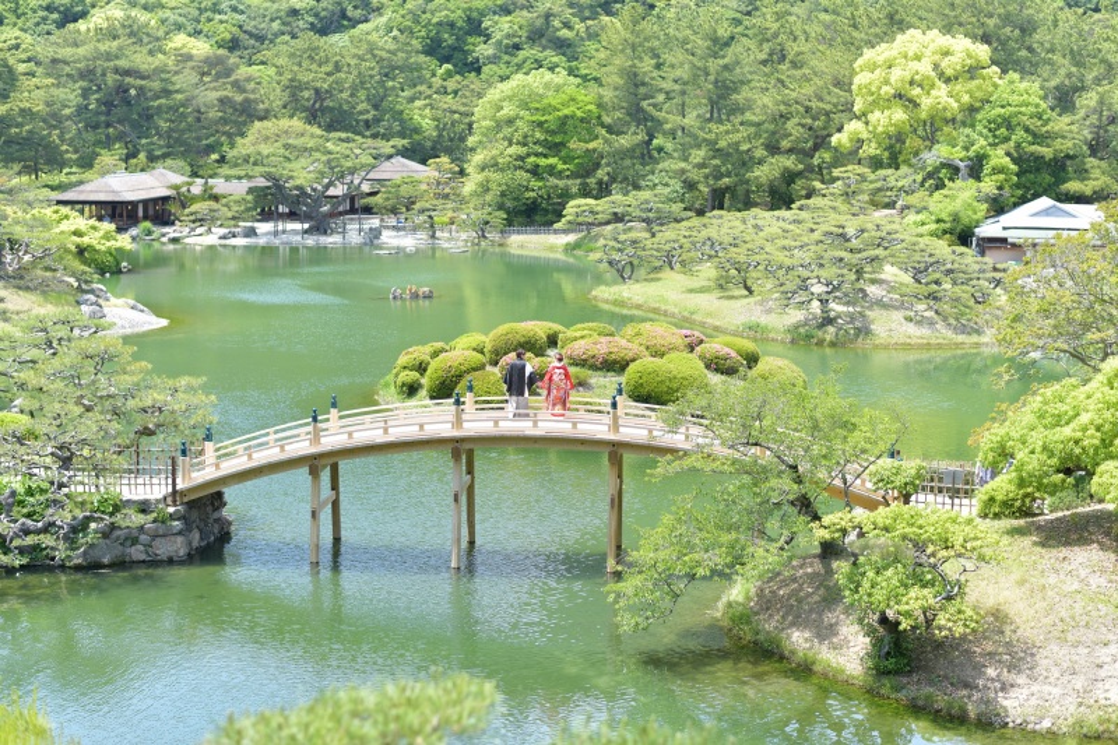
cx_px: 559
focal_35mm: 58
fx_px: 1801
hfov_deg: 34.5
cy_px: 372
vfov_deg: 23.4
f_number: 2.5
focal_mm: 58
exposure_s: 1/640
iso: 100
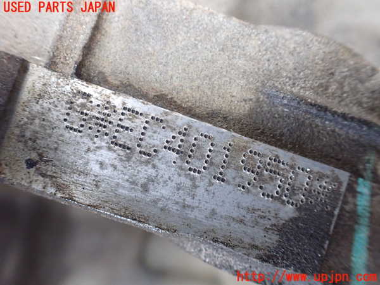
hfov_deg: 60.0
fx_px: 329
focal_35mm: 30
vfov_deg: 46.8
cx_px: 190
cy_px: 142
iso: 800
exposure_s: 1/125
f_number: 2.3
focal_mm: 5.4
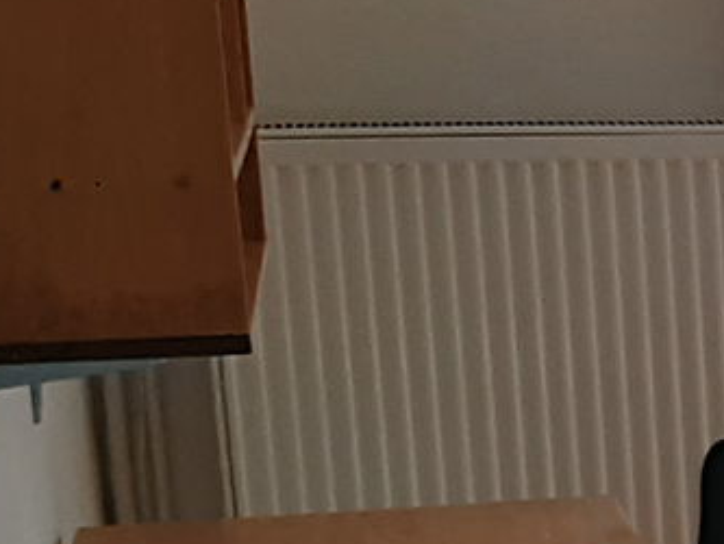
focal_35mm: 125
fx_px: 2615
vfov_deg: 11.7
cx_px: 1607
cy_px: 594
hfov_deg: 12.9
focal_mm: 3.93
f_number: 1.7
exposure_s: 1/114
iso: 40
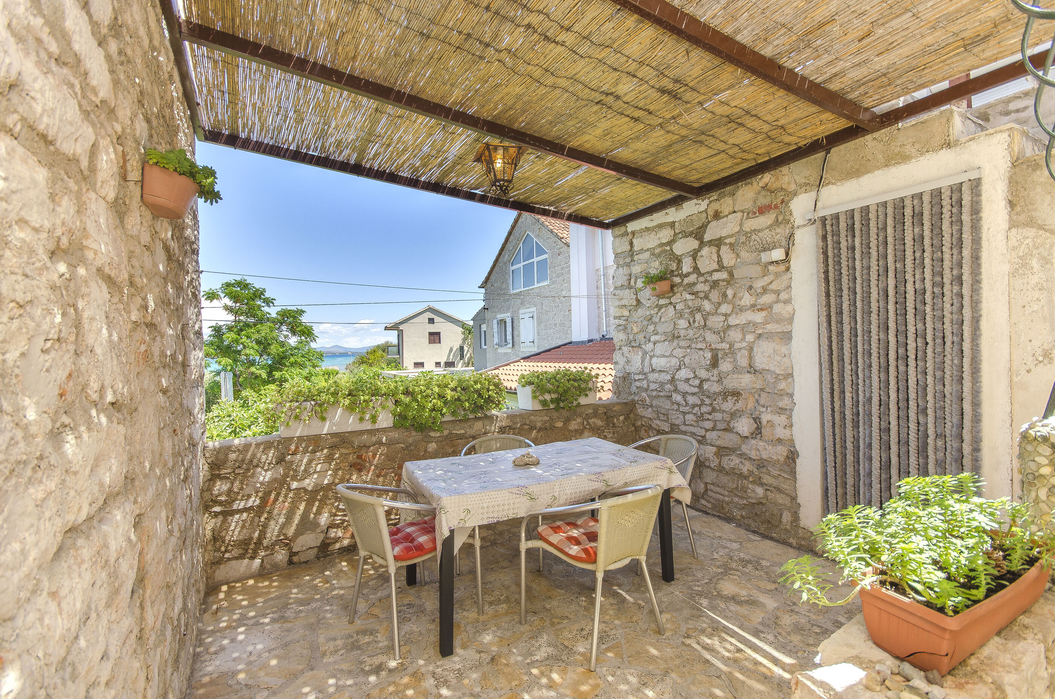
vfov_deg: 71.8
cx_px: 528
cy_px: 350
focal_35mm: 16
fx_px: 483
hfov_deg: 95.1
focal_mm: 11
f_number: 7.1
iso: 100
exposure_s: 1/200
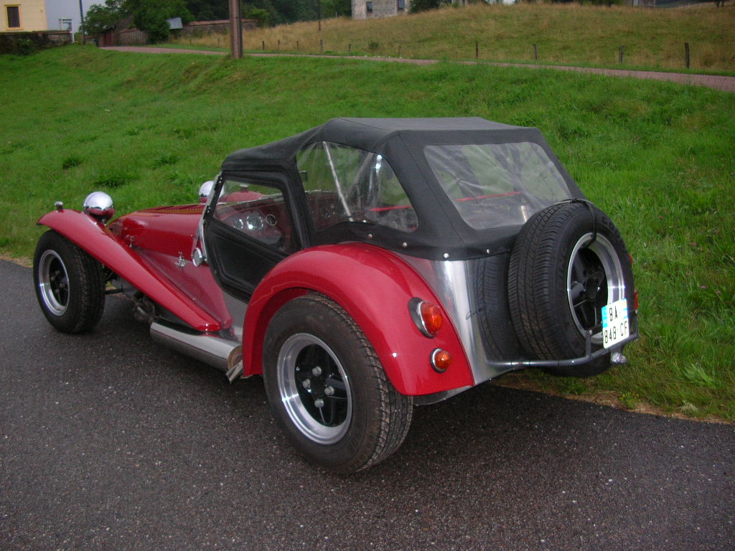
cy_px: 276
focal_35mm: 35
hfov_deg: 52.6
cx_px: 368
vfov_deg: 40.7
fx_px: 743
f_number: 2.8
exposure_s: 1/60.1
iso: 81
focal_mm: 5.8
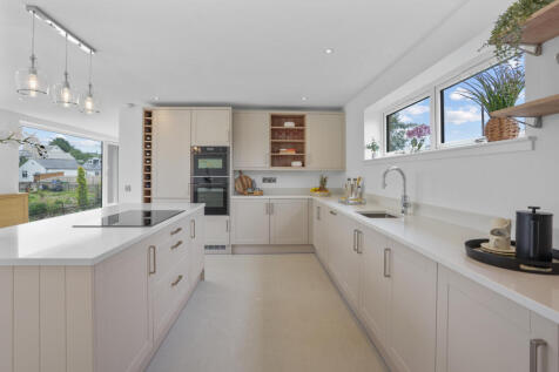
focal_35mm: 17
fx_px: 264
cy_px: 186
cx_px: 280
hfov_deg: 93.3
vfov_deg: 70.4
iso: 250
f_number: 7.1
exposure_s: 1/15
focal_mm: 17
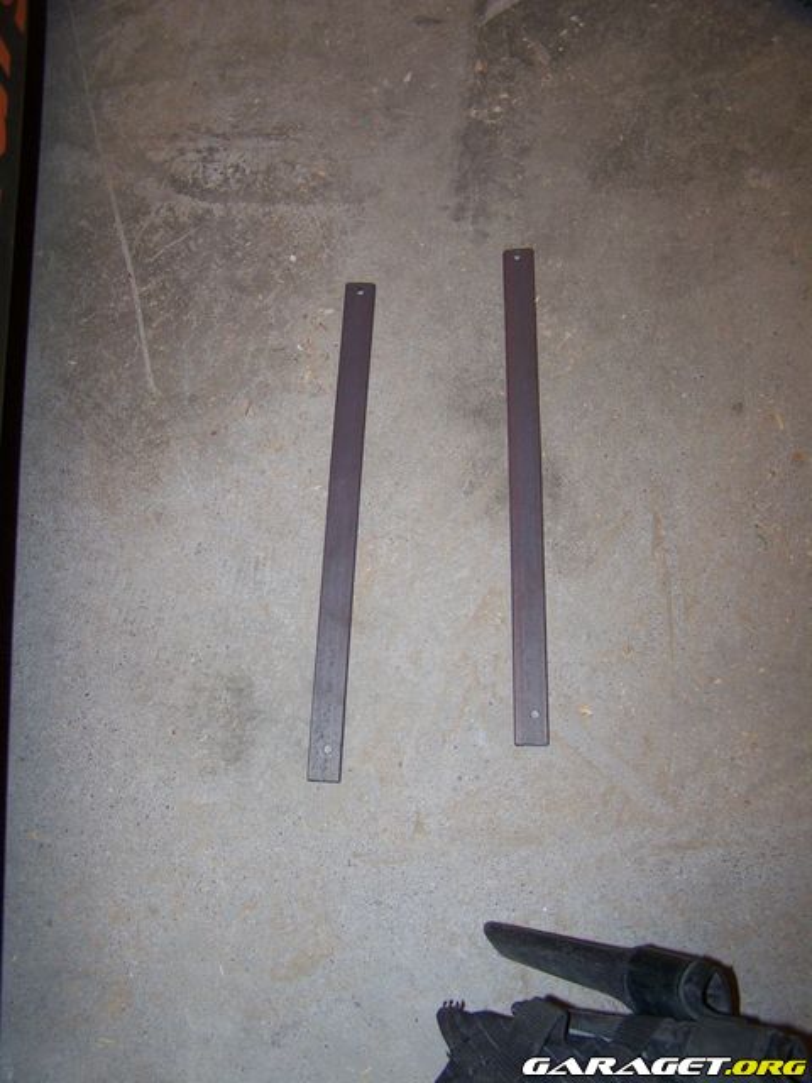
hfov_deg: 37.7
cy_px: 542
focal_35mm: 38
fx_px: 1189
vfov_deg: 49.0
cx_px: 406
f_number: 2.8
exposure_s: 1/60
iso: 80
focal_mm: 6.3
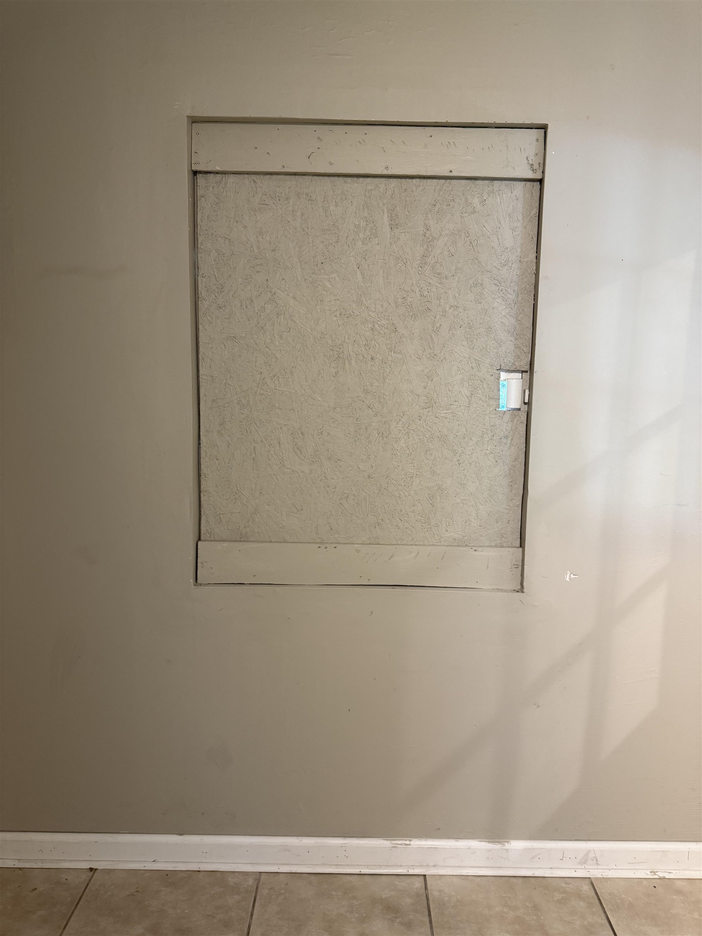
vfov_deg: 71.6
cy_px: 468
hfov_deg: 56.8
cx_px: 351
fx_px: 649
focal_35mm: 24
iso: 250
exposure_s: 1/60
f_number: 1.78
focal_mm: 6.76
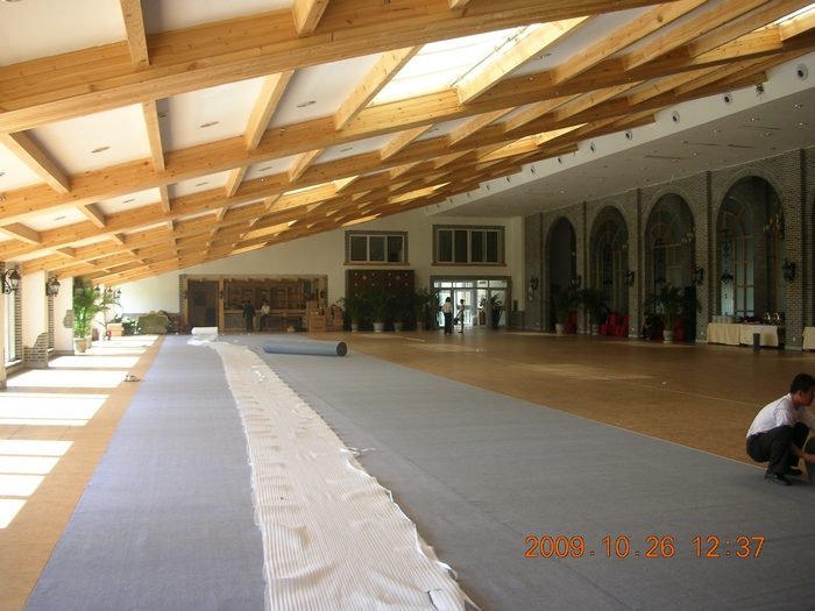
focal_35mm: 35
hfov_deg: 52.6
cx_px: 408
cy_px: 306
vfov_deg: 40.7
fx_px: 824
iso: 50
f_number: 3
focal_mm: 5.8
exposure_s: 1/35.5
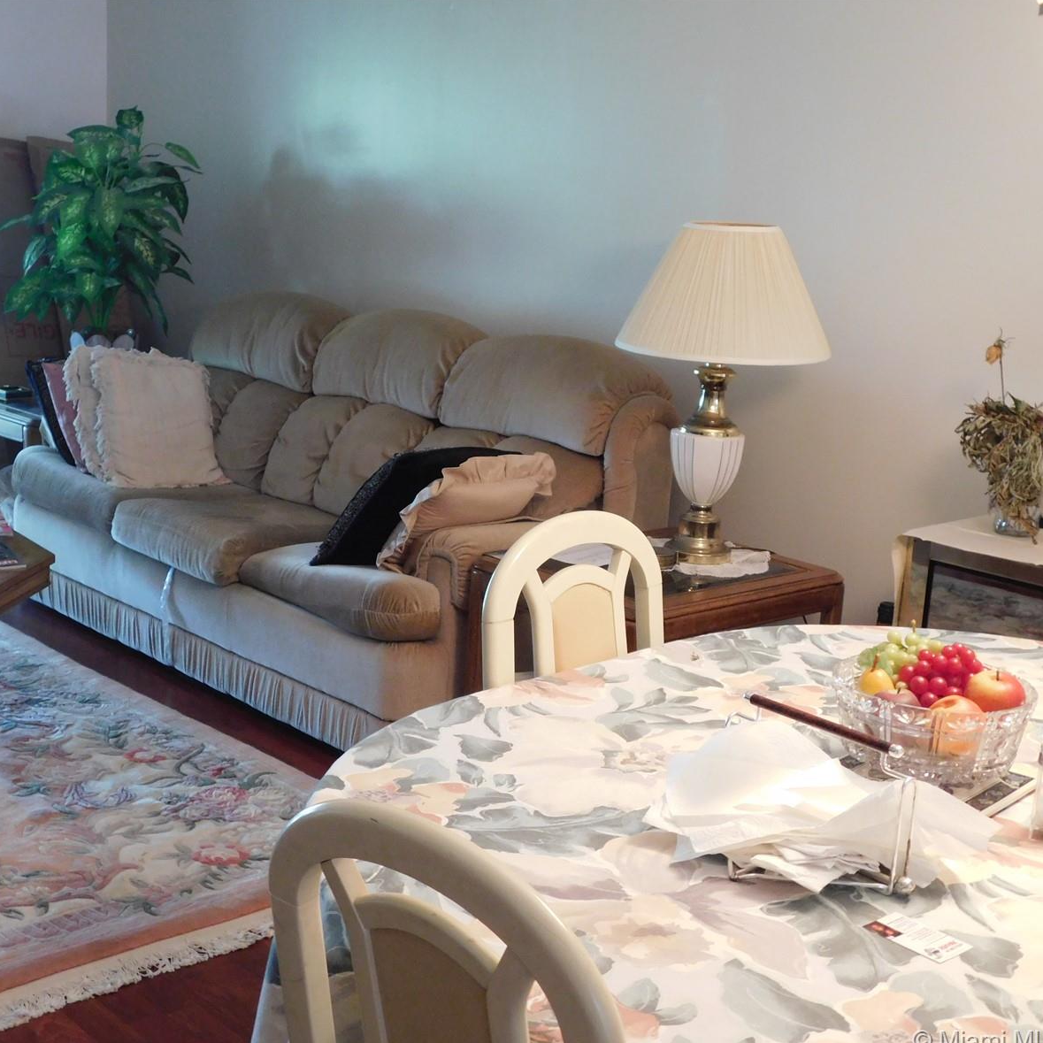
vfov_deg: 35.4
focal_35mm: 48
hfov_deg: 35.3
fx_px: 1636
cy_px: 527
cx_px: 492
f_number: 3.6
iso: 400
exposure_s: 1/8
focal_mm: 7.1
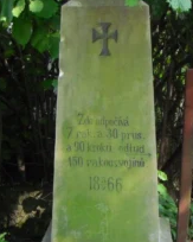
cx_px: 101
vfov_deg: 29.3
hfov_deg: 23.8
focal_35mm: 64
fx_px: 457
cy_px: 167
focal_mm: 6.2
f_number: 2.8
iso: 400
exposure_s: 1/160
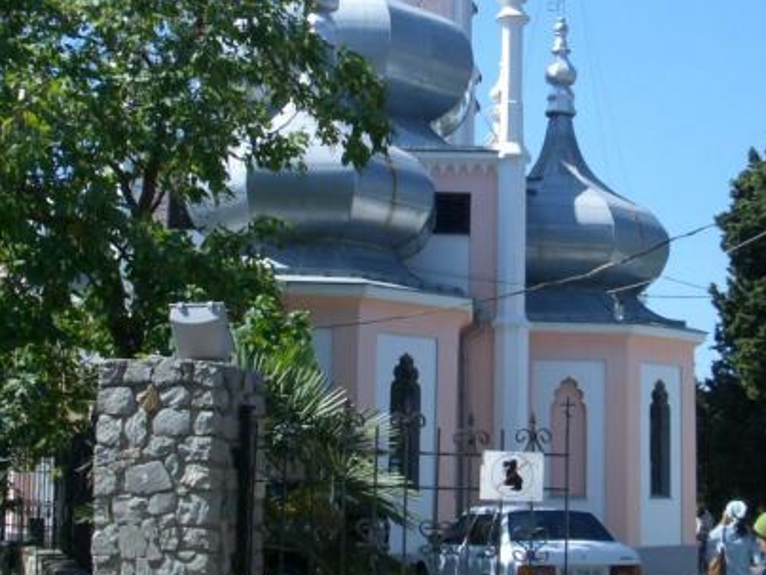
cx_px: 470
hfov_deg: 29.7
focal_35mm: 65
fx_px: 1438
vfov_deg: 22.5
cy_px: 175
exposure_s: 1/500
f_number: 4.3
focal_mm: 5.8
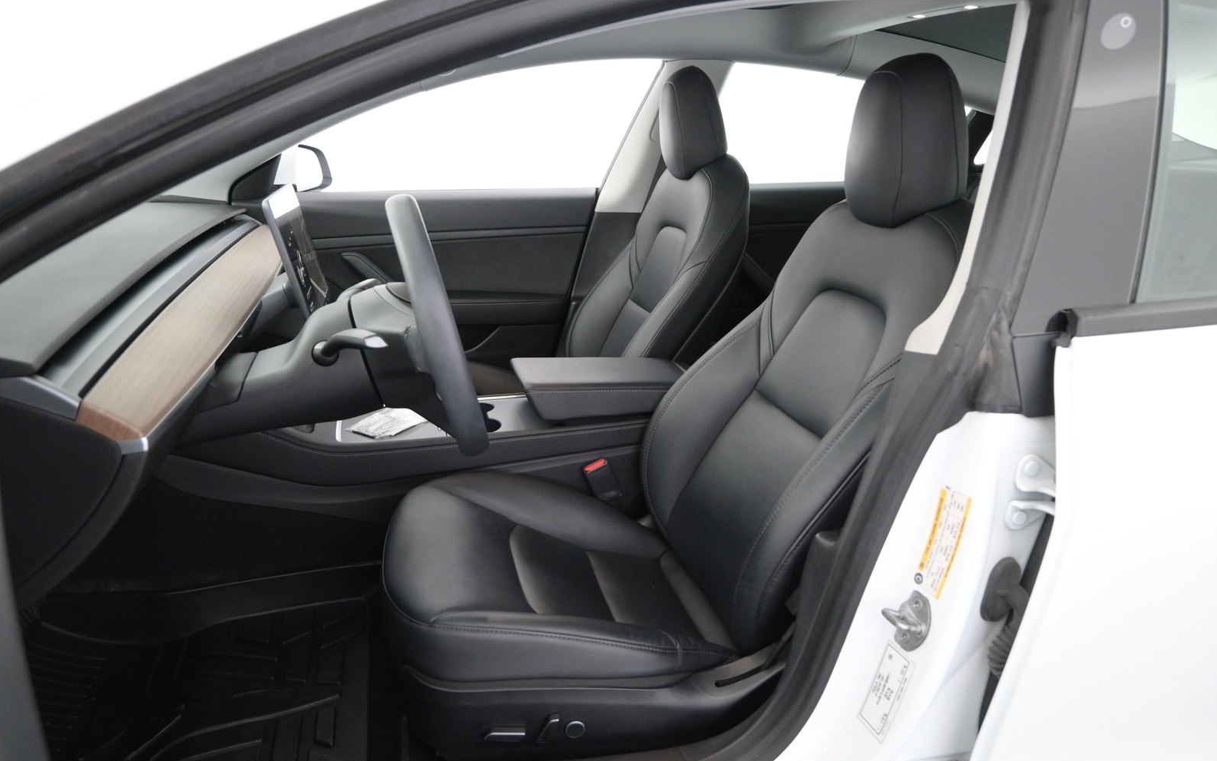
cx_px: 602
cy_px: 401
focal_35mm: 25
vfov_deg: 49.3
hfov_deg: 72.5
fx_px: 829
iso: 2500
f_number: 3.5
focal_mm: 16
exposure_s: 1/50
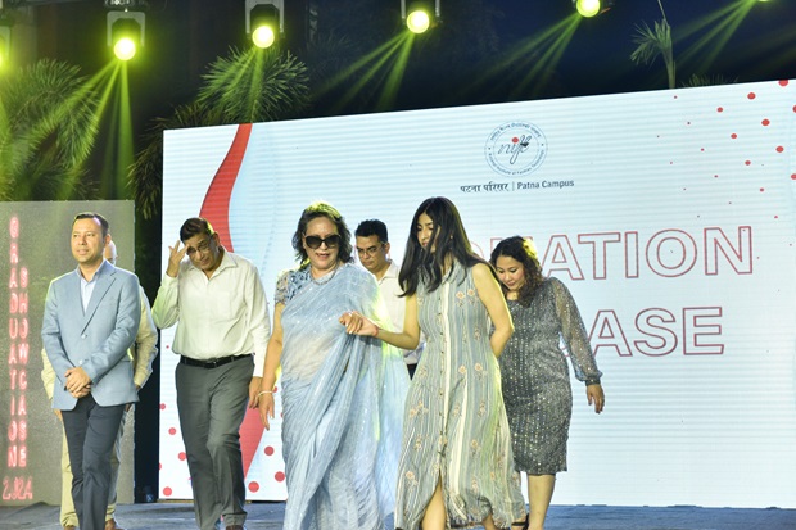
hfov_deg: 30.5
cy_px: 265
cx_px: 398
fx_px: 1459
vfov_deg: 20.6
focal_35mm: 66
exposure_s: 1/200
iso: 2000
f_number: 7.1
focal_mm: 66
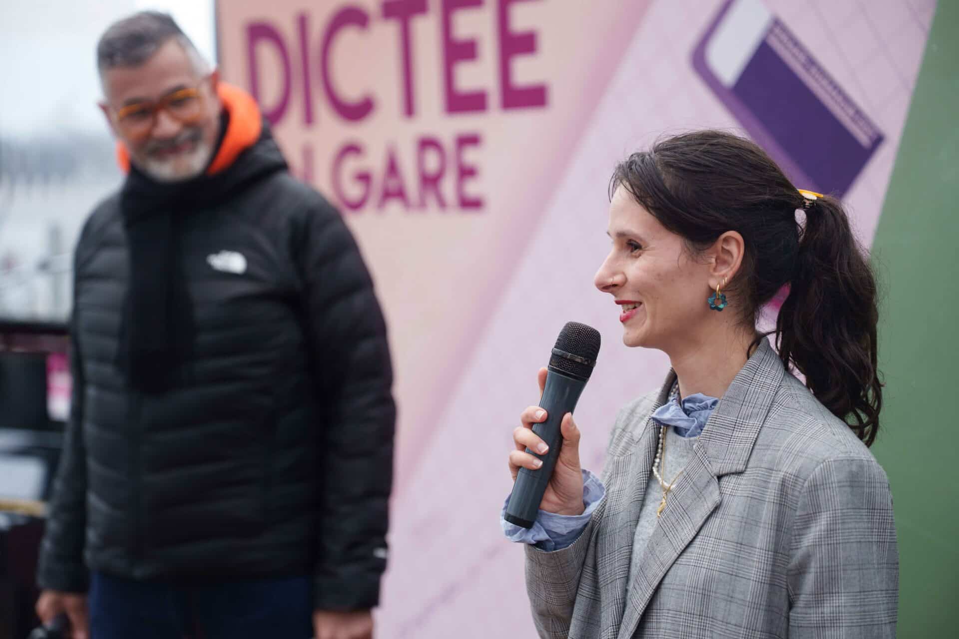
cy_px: 320
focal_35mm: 70
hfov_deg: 28.8
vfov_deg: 19.5
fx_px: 1865
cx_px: 480
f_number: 2
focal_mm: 70
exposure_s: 1/500
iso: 250
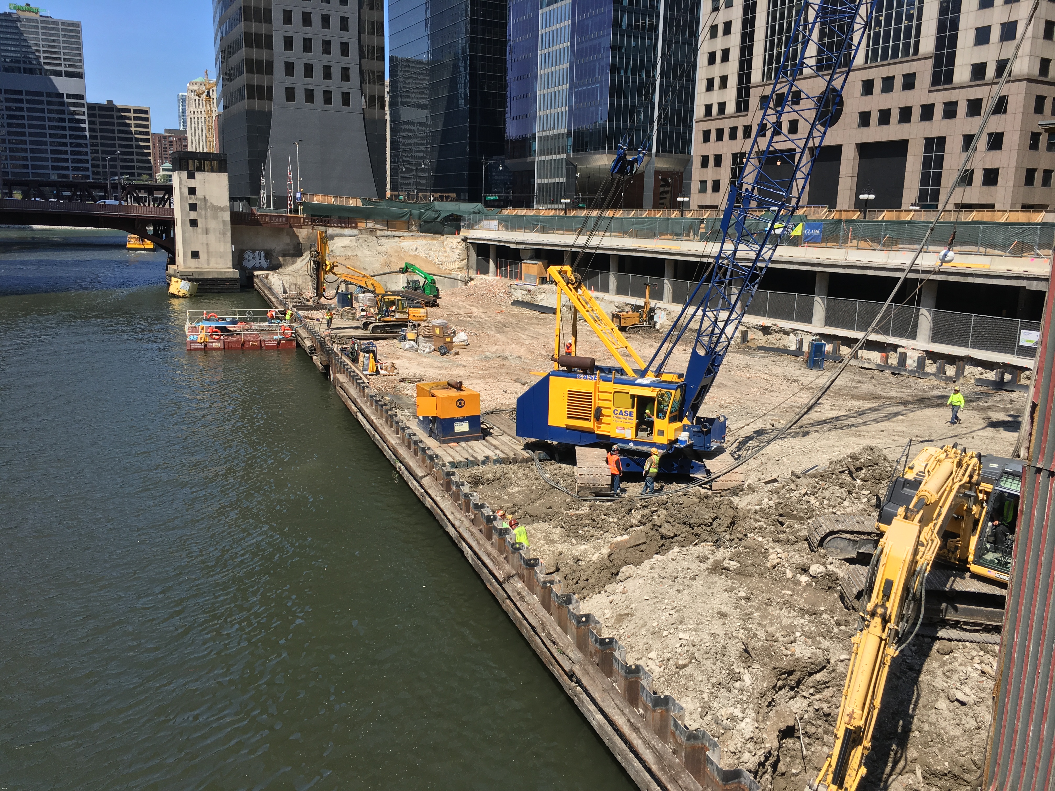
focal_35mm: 29
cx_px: 528
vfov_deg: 48.2
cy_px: 396
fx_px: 884
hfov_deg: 61.7
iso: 25
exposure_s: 1/1425
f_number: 2.2
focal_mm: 4.15
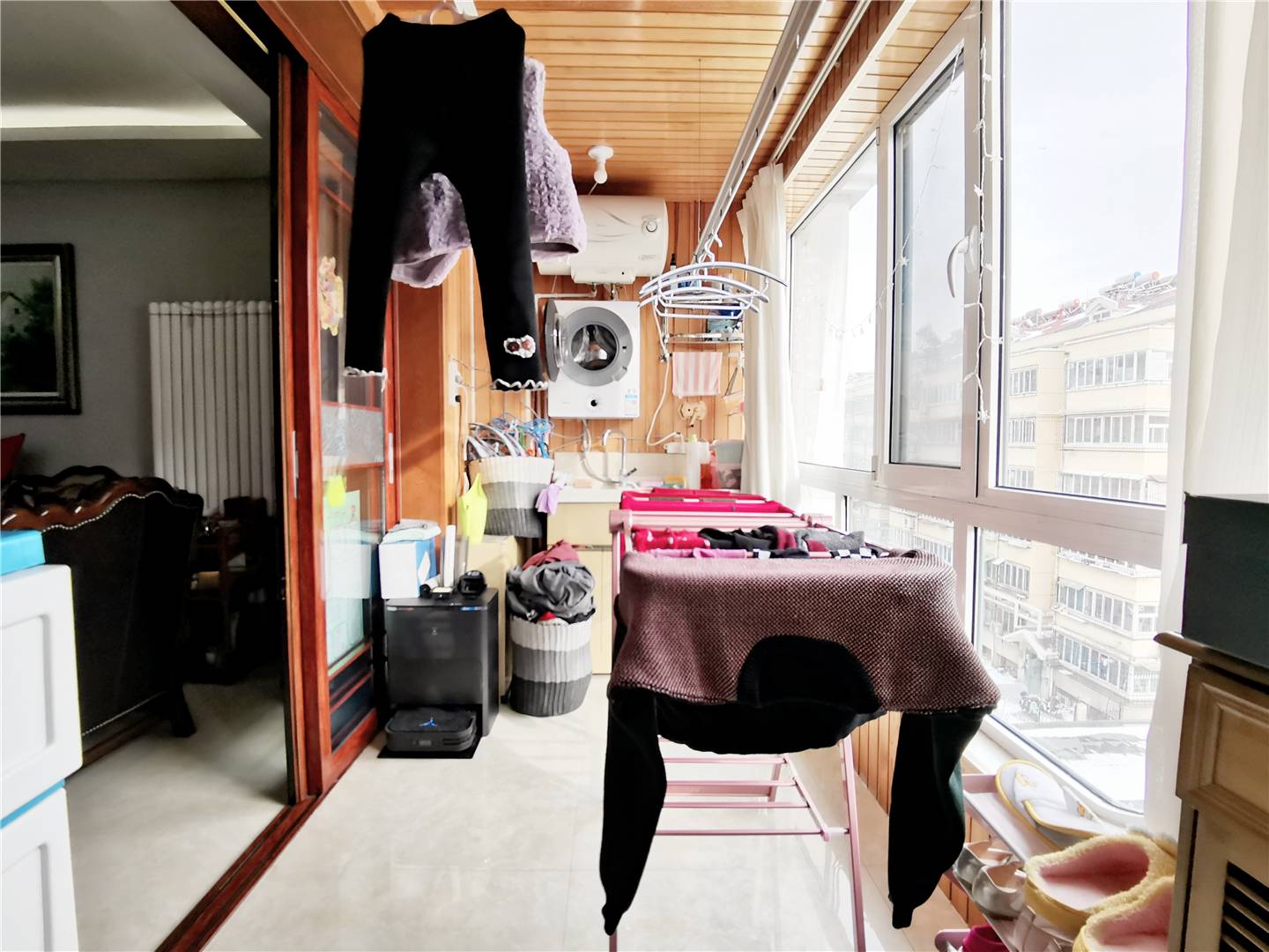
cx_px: 634
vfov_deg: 74.7
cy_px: 476
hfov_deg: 91.0
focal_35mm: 17
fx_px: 623
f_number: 2.2
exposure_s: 1/110
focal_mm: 2.26
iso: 50
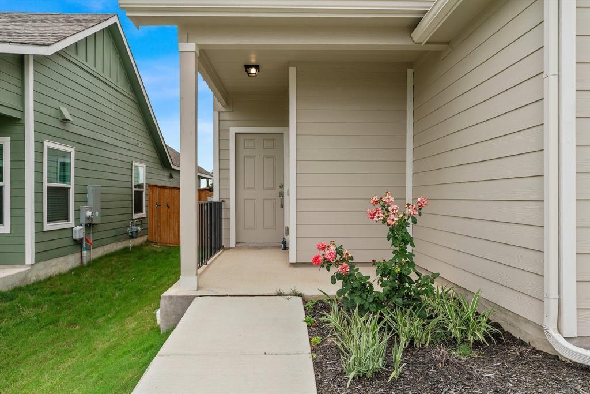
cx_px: 295
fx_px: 393
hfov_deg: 73.7
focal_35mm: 24
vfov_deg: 53.1
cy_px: 197
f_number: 8
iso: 400
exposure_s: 1/640
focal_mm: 24
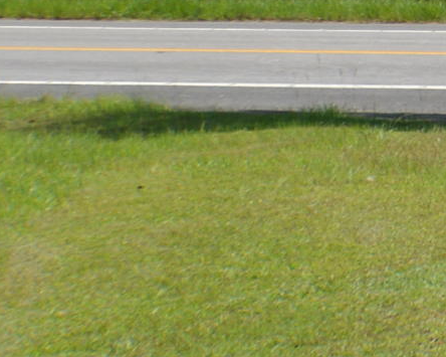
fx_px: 4263
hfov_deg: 5.9
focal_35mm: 323
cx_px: 821
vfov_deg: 4.8
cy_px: -87
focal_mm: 34
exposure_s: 1/200
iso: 100
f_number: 7.1
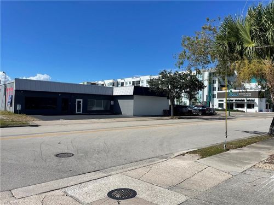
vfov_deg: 53.1
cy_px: 102
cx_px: 137
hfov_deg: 67.3
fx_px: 206
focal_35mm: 26
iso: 32
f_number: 1.6
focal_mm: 4.2
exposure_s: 1/5814
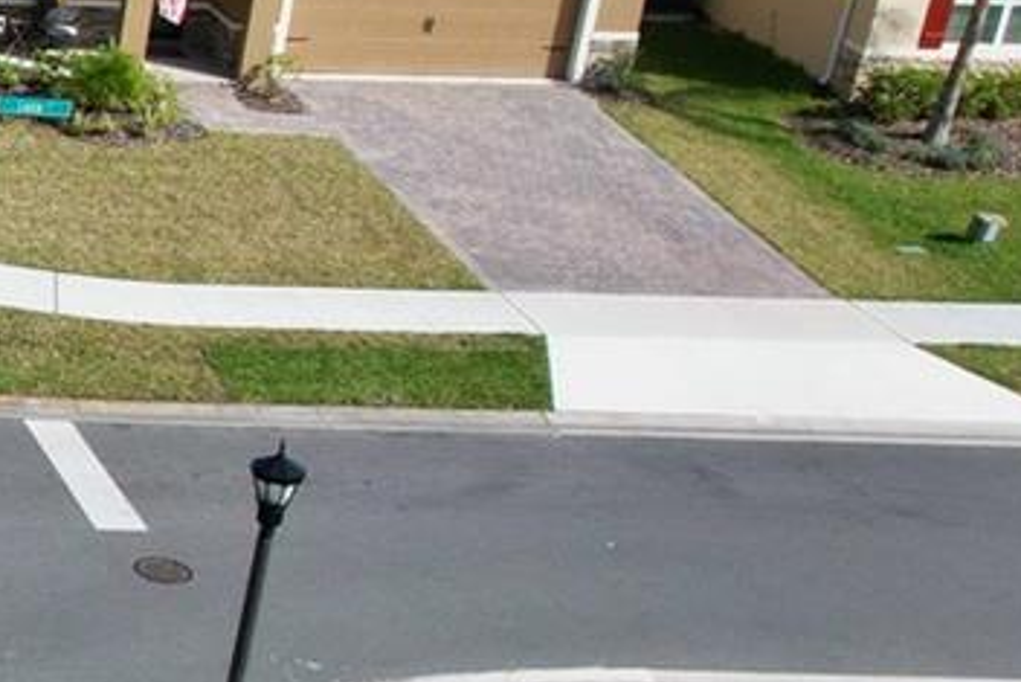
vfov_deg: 13.7
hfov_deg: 15.9
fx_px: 2837
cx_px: -1030
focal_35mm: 100
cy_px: 348
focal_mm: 8.38
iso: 200
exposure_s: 1/3200
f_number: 2.8
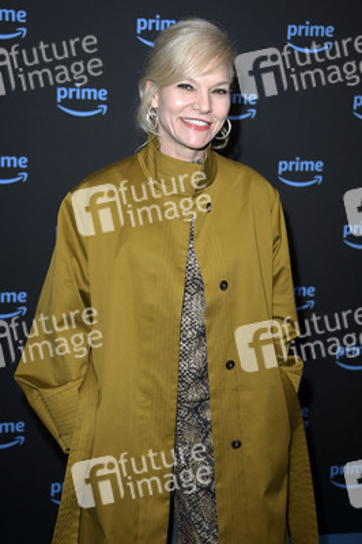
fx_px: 876
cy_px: 272
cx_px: 181
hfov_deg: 23.3
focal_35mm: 58
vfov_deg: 34.5
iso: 800
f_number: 5.6
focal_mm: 58
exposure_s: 1/250
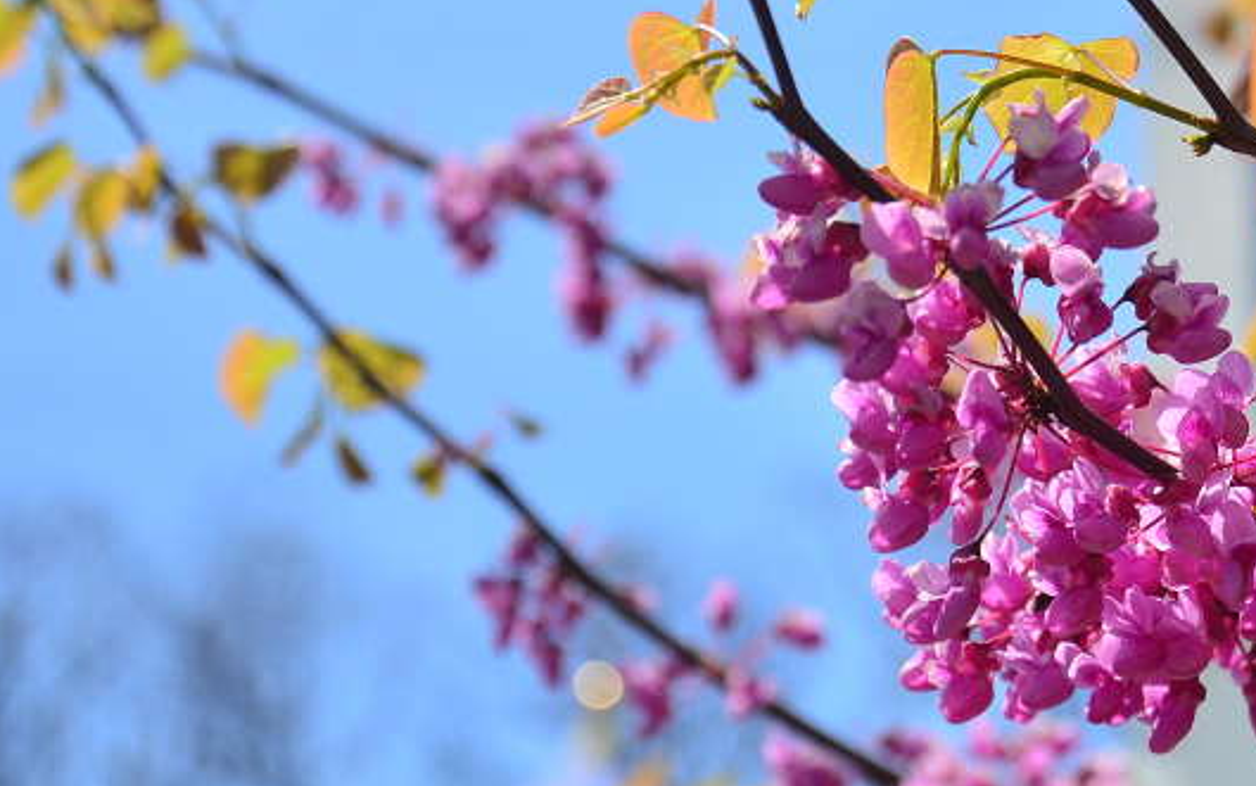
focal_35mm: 121
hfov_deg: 16.9
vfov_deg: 10.7
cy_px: -32
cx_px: 1213
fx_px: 4148
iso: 100
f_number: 5
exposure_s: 1/800
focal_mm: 35
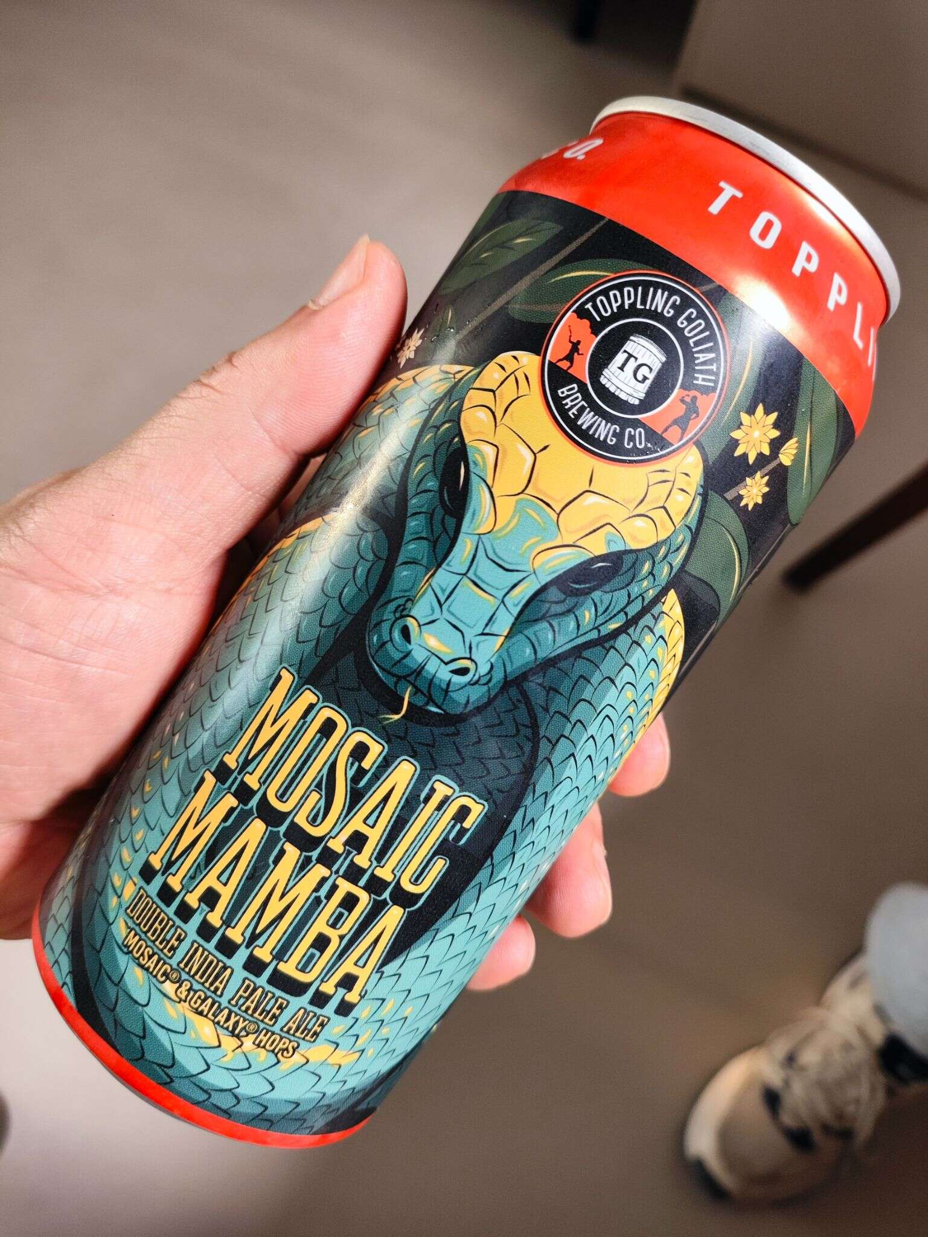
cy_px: 618
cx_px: 464
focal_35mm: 25
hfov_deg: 54.9
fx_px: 893
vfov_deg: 69.4
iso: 266
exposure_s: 1/33.3
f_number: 1.79
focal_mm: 4.71
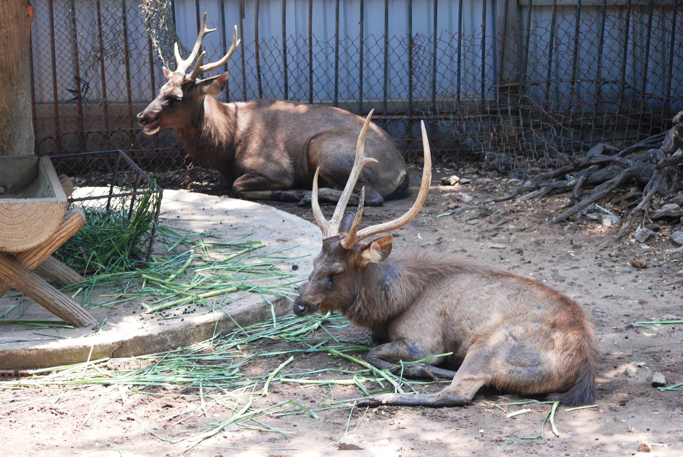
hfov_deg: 14.4
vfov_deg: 9.7
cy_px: 228
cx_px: 342
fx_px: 2707
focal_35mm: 142
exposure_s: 1/160
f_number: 4.2
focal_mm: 95
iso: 200
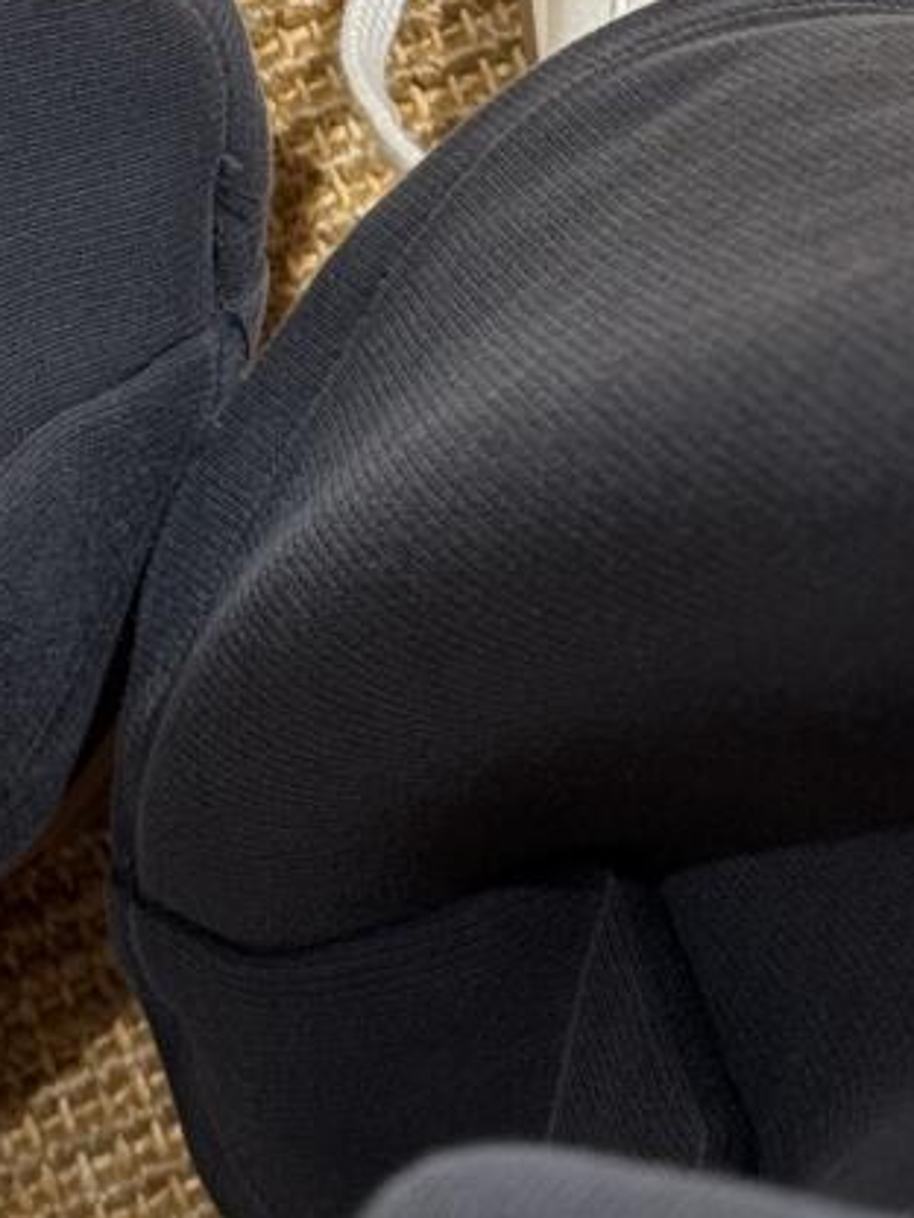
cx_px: 302
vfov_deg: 11.5
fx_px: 5844
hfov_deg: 8.9
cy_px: -553
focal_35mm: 166
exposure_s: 1/121
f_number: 1.78
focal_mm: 6.76
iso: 80
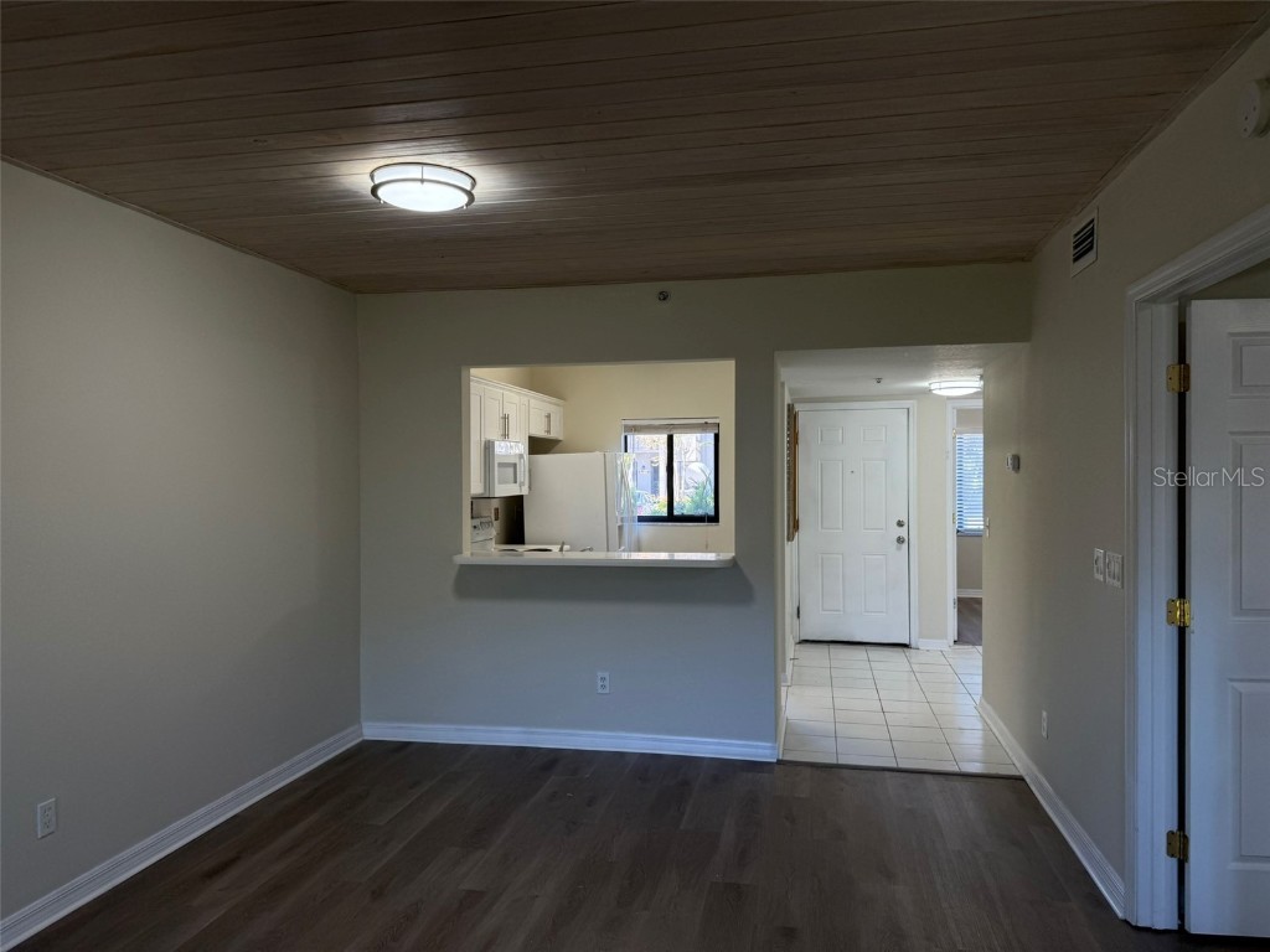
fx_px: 881
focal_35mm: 24
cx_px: 635
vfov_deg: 56.8
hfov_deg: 71.6
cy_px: 476
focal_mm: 6.76
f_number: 1.78
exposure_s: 1/256
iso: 64
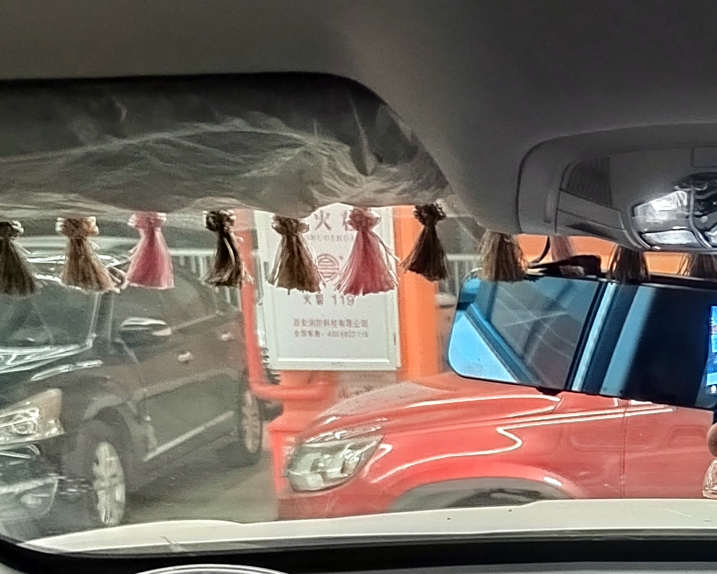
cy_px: 683
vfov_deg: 22.7
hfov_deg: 28.7
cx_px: 701
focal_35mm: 62
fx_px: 1316
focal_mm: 5.52
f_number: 1.9
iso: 5880
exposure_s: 1/15
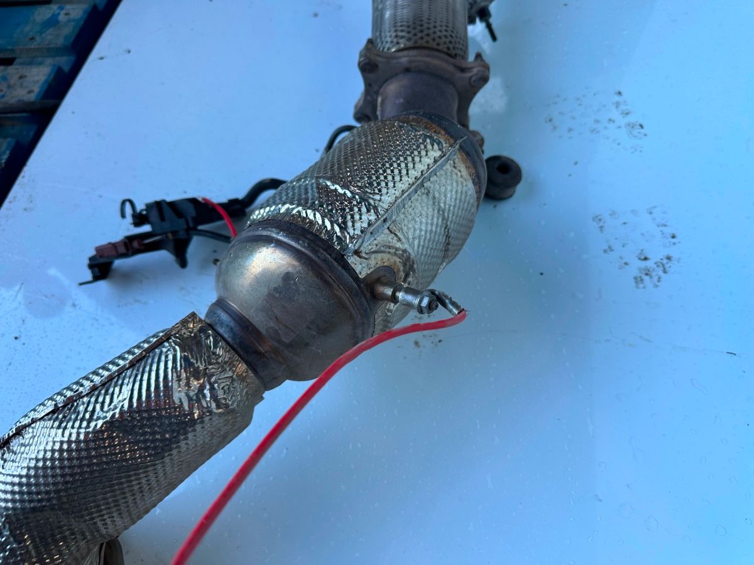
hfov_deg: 71.6
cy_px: 282
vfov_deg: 56.8
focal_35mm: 24
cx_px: 377
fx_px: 523
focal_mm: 6.86
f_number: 1.78
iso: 64
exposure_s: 1/113
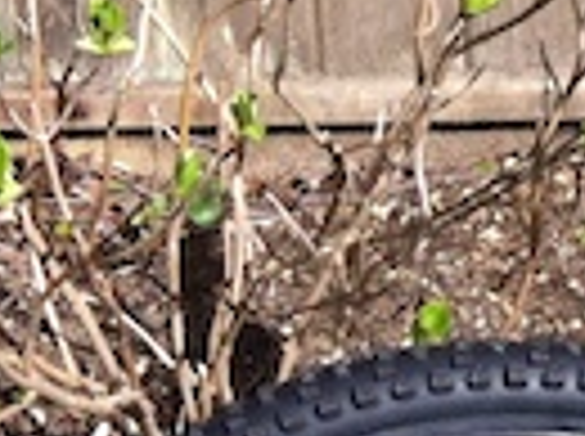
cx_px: 1242
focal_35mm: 216
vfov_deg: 6.9
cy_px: 139
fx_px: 3644
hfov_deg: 8.6
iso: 80
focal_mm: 3.85
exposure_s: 1/718
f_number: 2.8
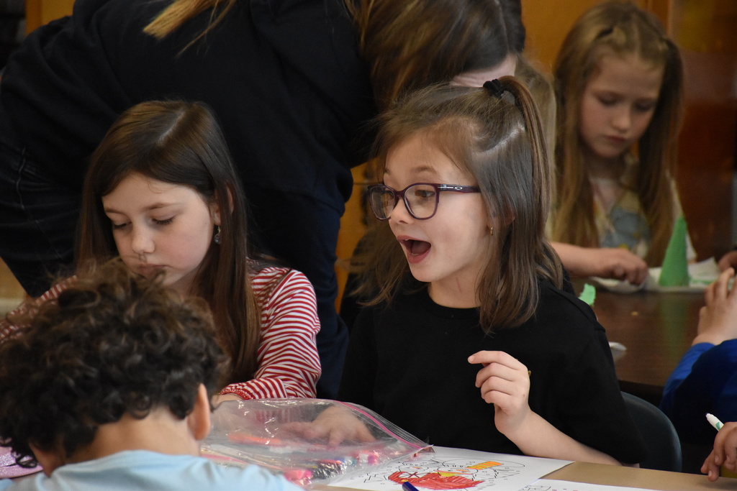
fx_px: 4299
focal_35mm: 210
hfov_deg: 9.8
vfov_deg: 6.5
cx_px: 368
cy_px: 246
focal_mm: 140
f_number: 5.6
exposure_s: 1/400
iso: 4000
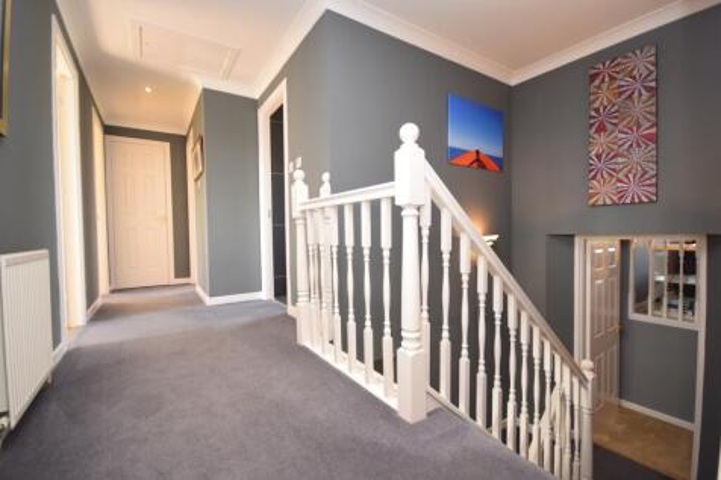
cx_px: 360
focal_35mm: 15
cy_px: 240
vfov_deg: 77.3
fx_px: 300
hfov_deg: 100.4
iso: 1000
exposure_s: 1/60
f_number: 4
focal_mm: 10
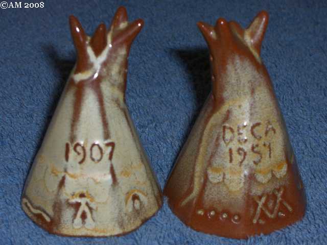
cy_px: 122
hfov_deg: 17.3
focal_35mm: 114
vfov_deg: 13.0
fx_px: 1077
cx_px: 164
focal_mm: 23.7
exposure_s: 1/30
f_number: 10.8
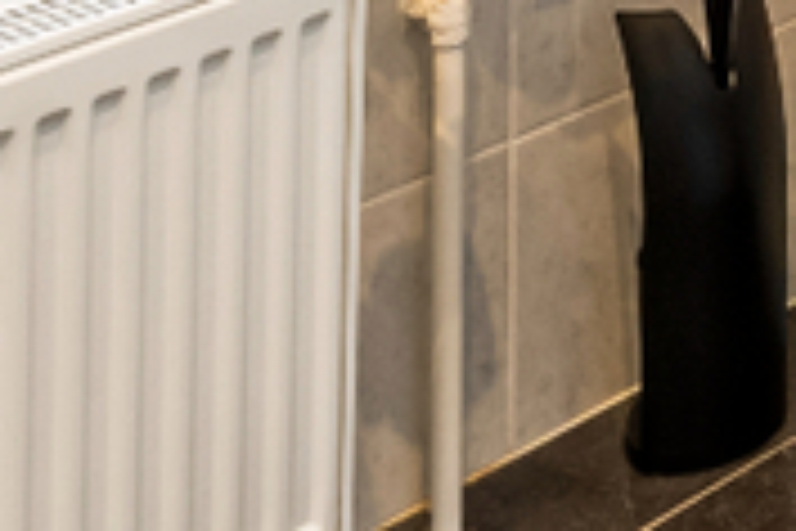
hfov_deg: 14.4
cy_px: -968
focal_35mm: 130
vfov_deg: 8.9
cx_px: 1282
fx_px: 2874
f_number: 8
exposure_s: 1/1.43
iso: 160
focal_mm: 17
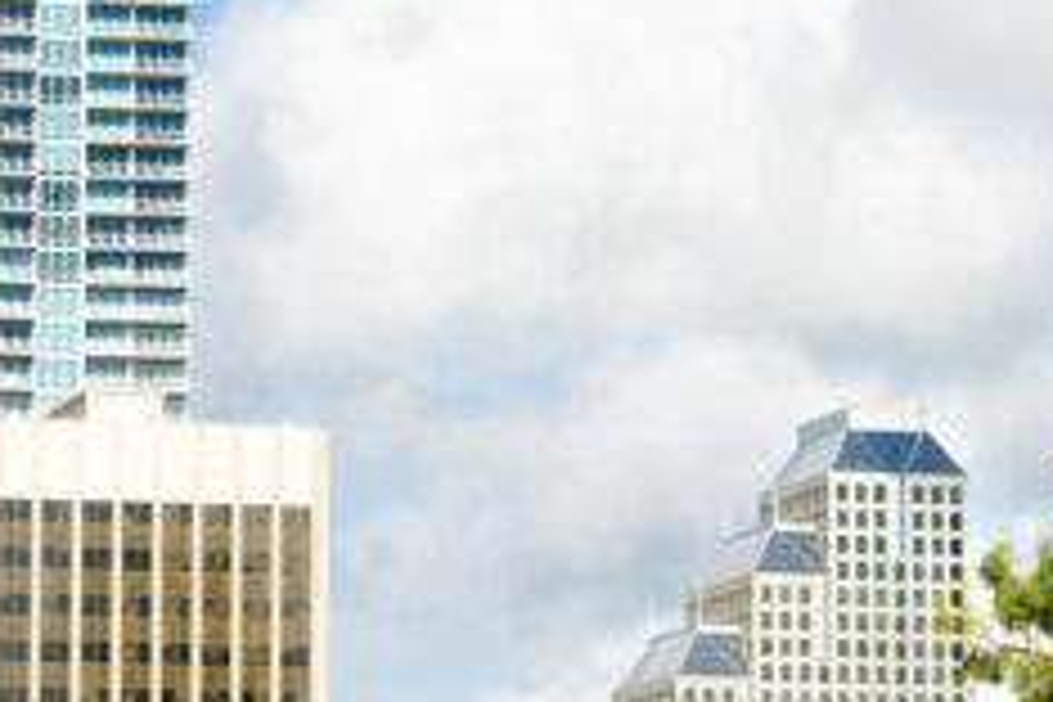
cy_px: 331
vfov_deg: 6.8
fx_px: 5879
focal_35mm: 201
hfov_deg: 10.2
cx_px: 680
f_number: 5.6
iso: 100
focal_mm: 46
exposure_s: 1/320
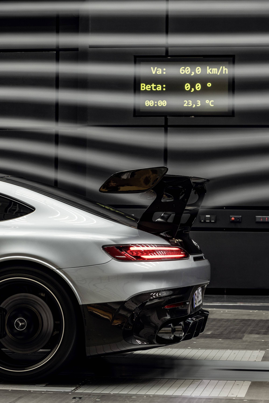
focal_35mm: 110
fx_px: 1233
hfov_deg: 12.5
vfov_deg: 18.6
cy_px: 202
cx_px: 134
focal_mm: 110
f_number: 8
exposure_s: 1/13
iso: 400
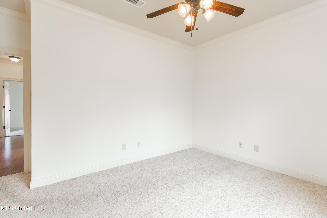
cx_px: 164
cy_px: 109
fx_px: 154
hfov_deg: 93.3
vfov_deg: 70.4
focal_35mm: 17
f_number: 2.8
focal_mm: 17
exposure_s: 1/160
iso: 500
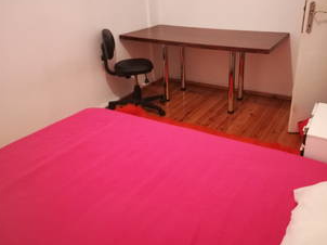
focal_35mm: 31
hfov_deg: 58.1
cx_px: 187
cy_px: 107
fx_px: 293
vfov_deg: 45.3
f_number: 2.2
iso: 800
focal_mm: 3.83
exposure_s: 1/14.3
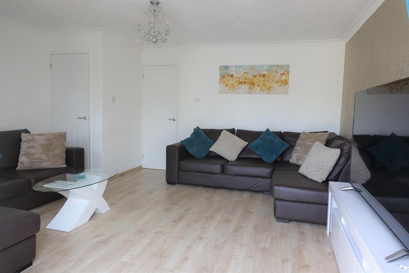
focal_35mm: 24
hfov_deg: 73.7
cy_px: 136
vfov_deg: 53.1
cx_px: 204
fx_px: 273
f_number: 2.4
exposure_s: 1/40
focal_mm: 8.8
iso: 100
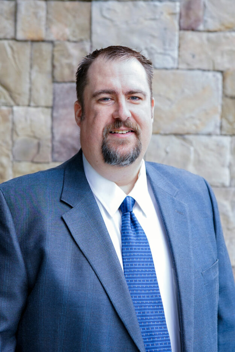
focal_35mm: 75
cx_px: 118
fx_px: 734
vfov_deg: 27.0
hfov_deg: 18.2
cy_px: 176
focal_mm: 50
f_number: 2.8
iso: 320
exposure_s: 1/320
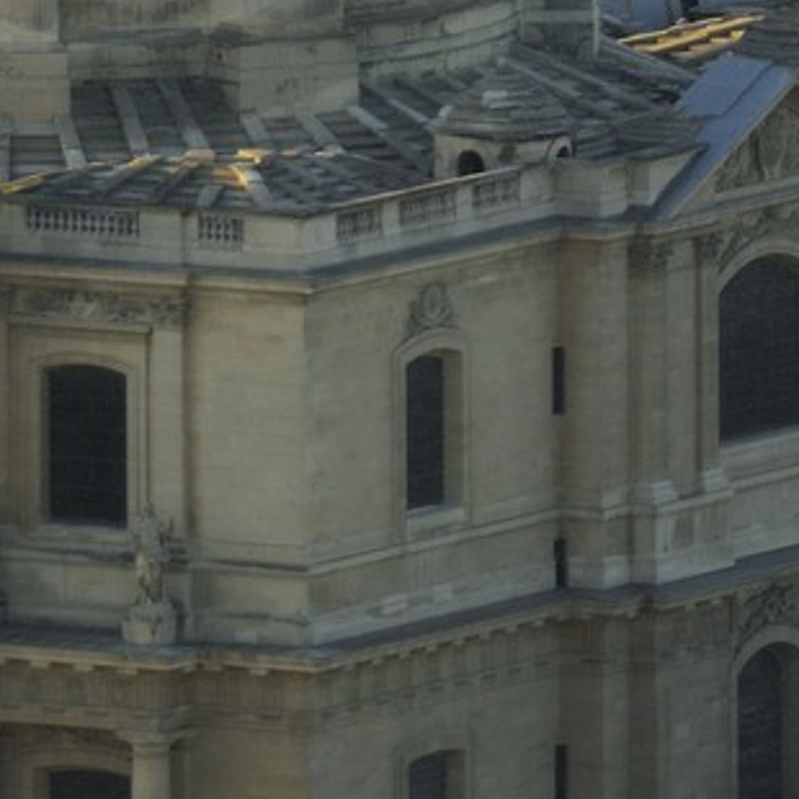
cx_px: 13
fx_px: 51523
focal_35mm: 1973
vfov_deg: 0.9
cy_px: -655
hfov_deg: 0.9
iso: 100
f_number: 4
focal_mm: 300
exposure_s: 1/500
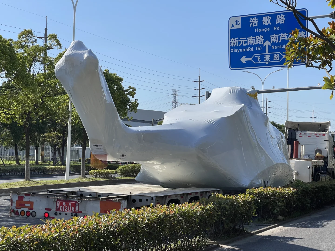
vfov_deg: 22.9
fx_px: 619
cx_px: 168
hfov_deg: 30.3
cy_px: 126
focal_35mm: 64
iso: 20
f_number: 2.2
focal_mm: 7.5
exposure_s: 1/1410
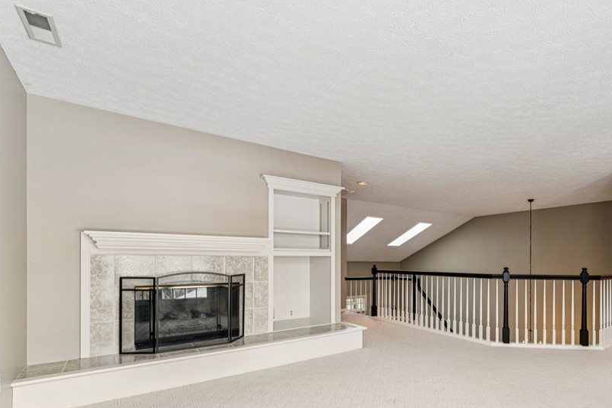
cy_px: 263
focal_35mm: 19
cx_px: 396
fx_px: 323
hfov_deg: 84.6
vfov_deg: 63.3
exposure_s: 1/30
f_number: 5.6
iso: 200
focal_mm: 14
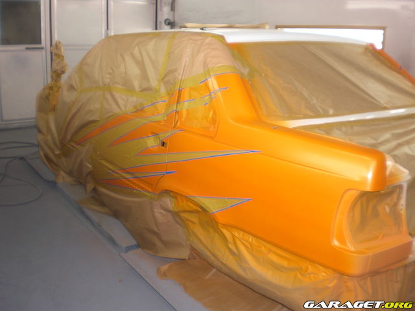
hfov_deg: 51.4
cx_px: 208
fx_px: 432
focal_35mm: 36
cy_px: 156
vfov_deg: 39.7
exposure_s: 1/80
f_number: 3.1
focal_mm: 6.3
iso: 100
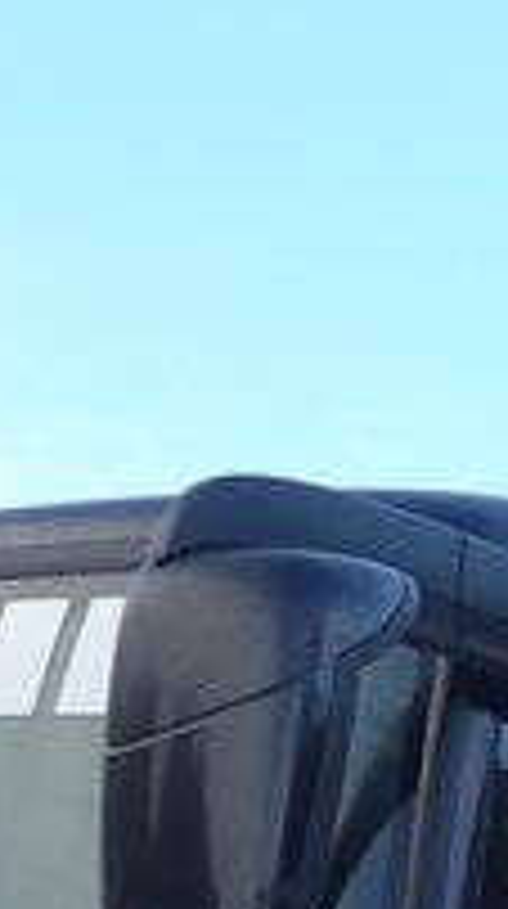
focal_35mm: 188
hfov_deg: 6.4
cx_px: 557
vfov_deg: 10.8
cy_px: 1552
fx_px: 4521
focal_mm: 6
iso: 80
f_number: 2.8
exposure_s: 1/200
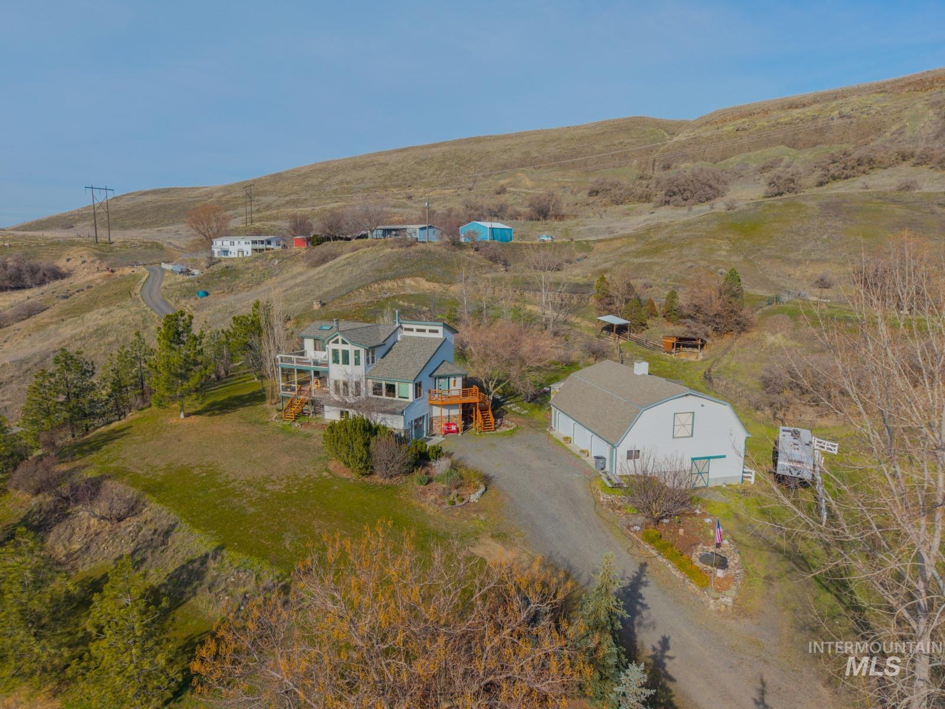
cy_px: 354
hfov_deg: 71.6
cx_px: 472
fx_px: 655
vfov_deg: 56.8
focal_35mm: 24
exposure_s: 1/4000
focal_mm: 8.67
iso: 140
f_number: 1.8
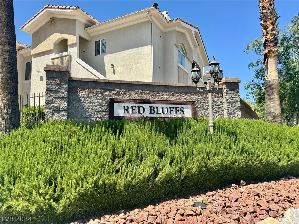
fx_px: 207
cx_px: 150
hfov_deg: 71.6
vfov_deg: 56.8
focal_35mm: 24
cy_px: 112
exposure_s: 1/2959
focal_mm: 6.76
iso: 80
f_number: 1.78
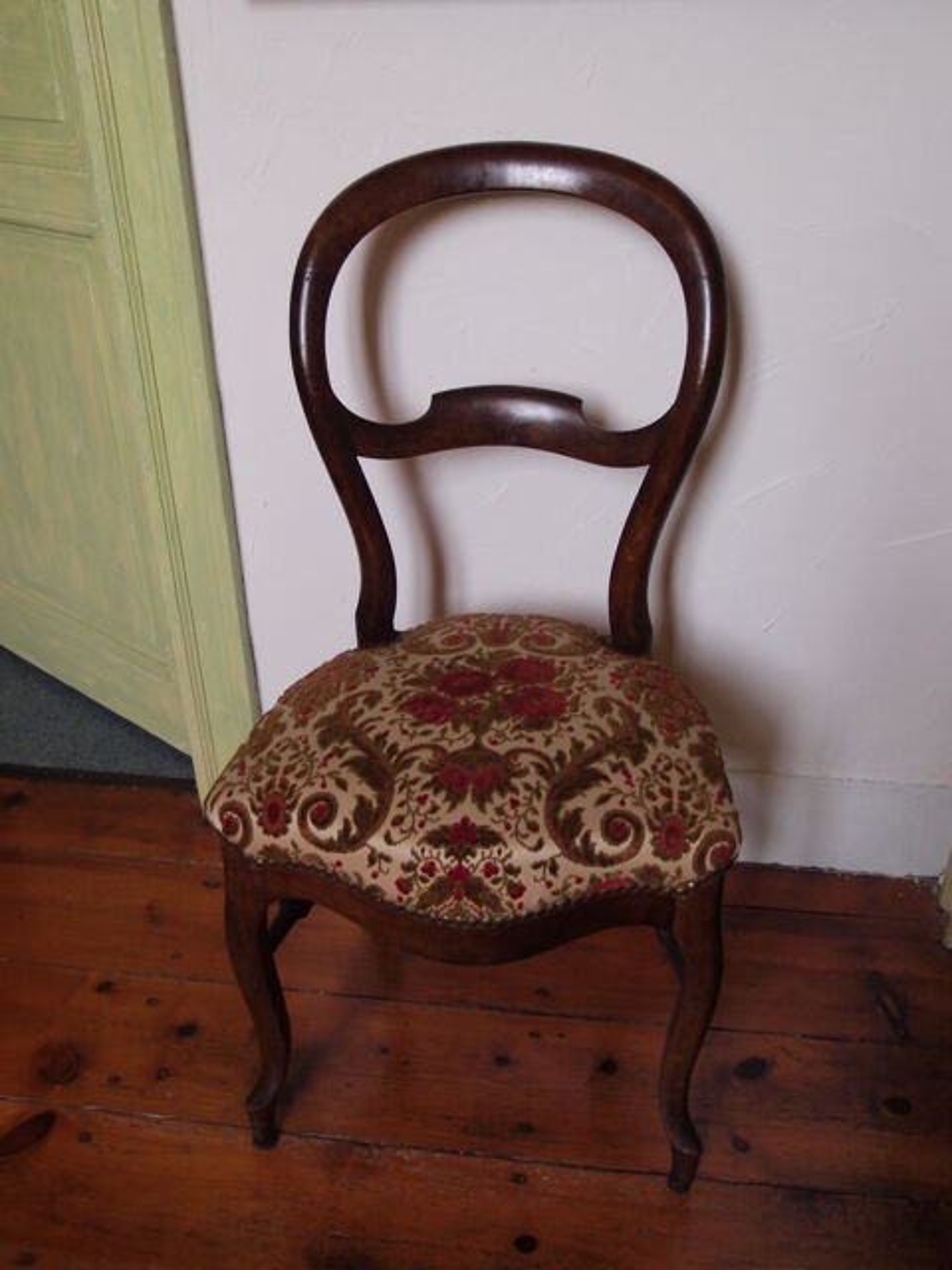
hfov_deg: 46.8
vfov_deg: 60.0
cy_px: 635
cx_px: 476
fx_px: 1100
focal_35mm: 30
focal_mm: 6.48
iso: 160
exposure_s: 1/60
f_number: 1.9
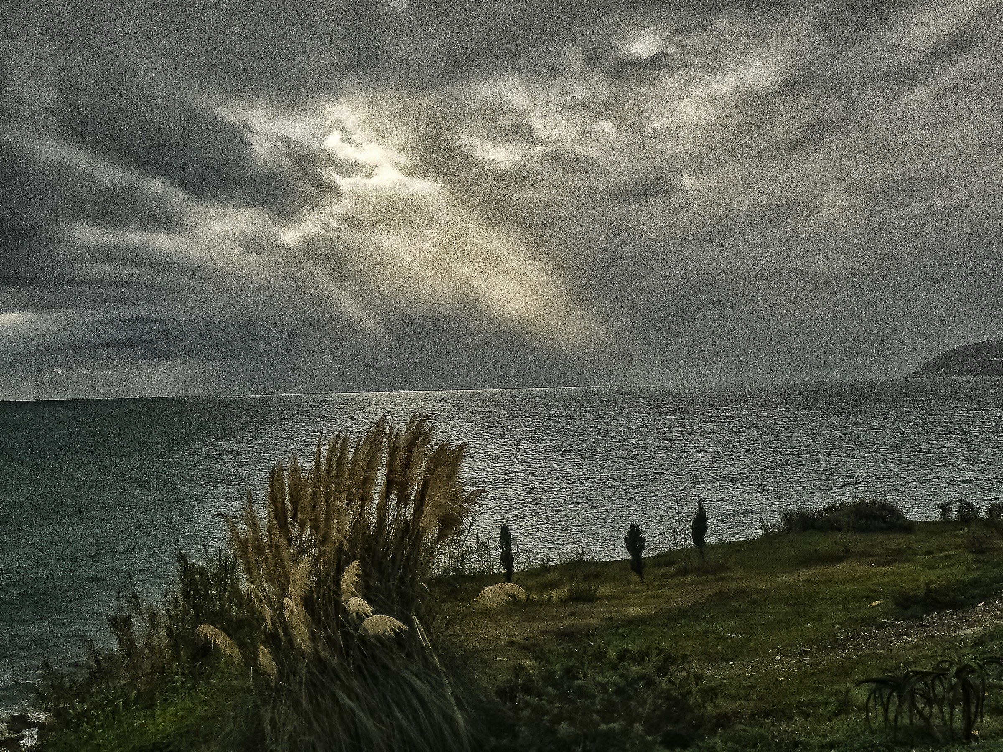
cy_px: 376
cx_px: 502
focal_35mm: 40
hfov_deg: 46.8
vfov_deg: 36.0
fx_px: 1159
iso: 80
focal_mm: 6.7
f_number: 8
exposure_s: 1/400
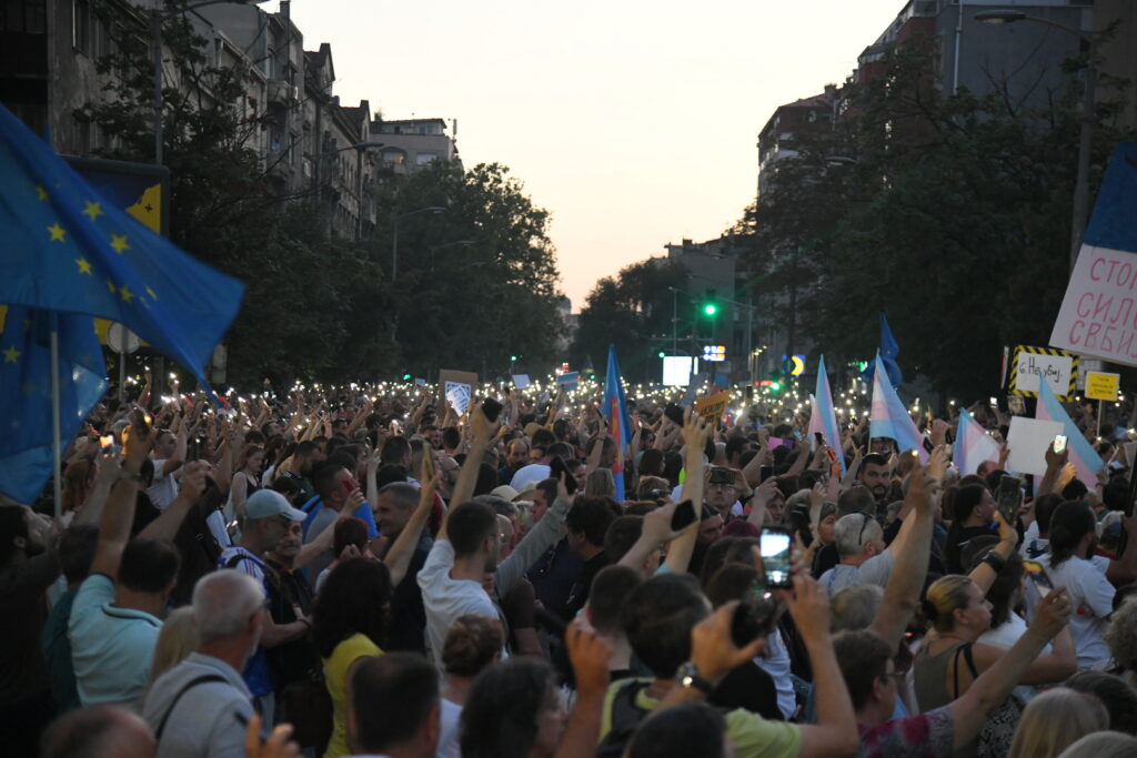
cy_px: 379
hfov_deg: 26.0
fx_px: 2464
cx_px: 568
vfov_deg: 17.5
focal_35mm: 78
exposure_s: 1/100
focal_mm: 78
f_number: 4
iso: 4000
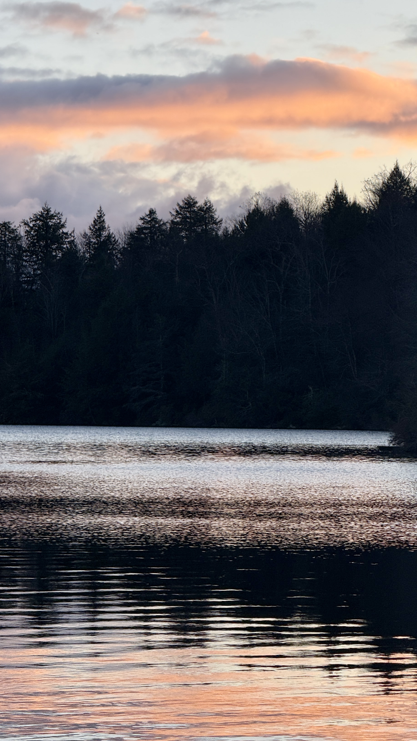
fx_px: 3185
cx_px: 242
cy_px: 381
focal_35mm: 162
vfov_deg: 13.3
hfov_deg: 7.5
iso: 50
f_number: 2.8
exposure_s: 1/377
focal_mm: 15.66
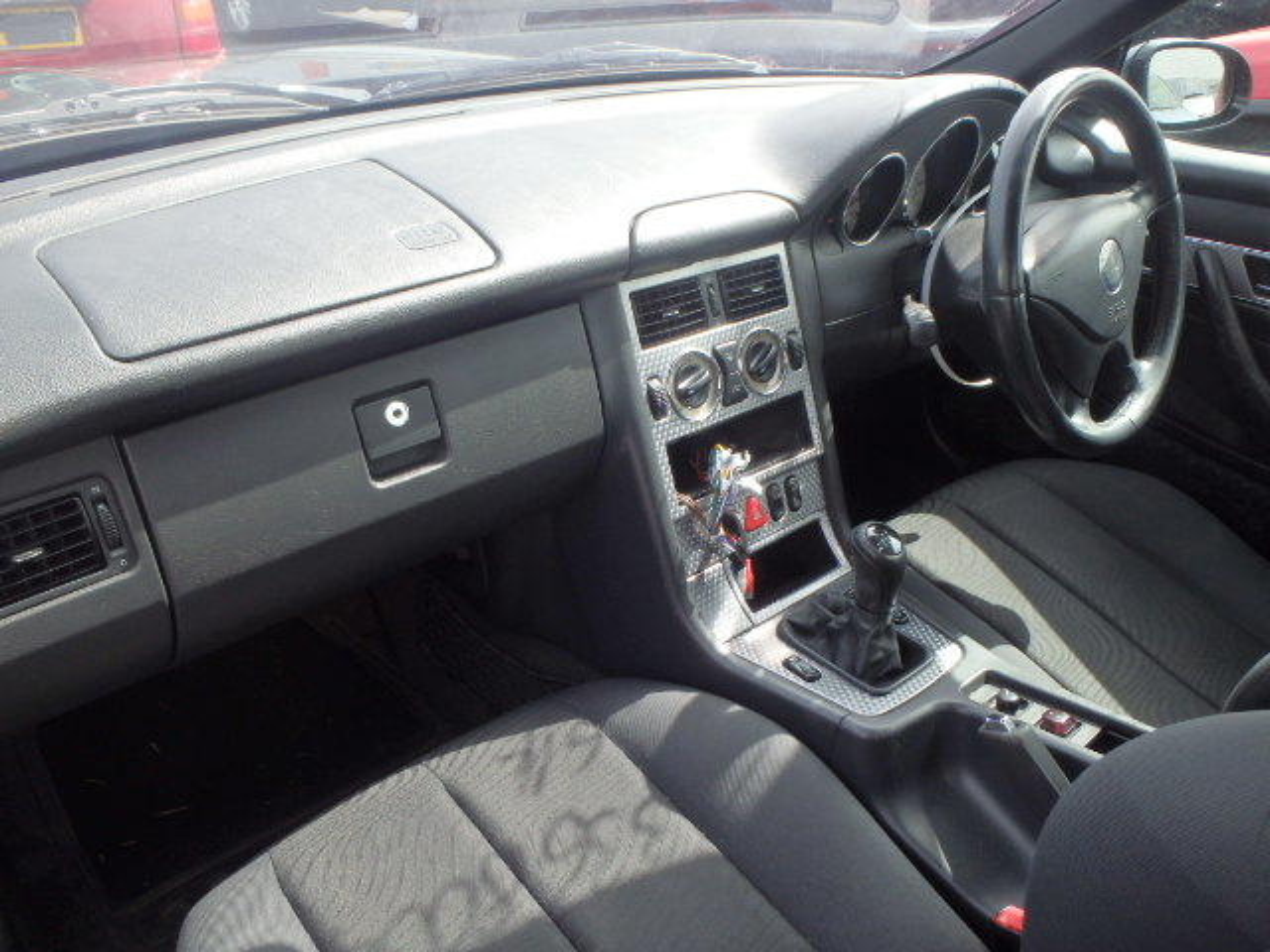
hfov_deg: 63.4
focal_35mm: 28
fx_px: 1027
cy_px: 476
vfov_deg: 49.7
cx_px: 635
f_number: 3.9
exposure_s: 1/250
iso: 125
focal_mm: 5
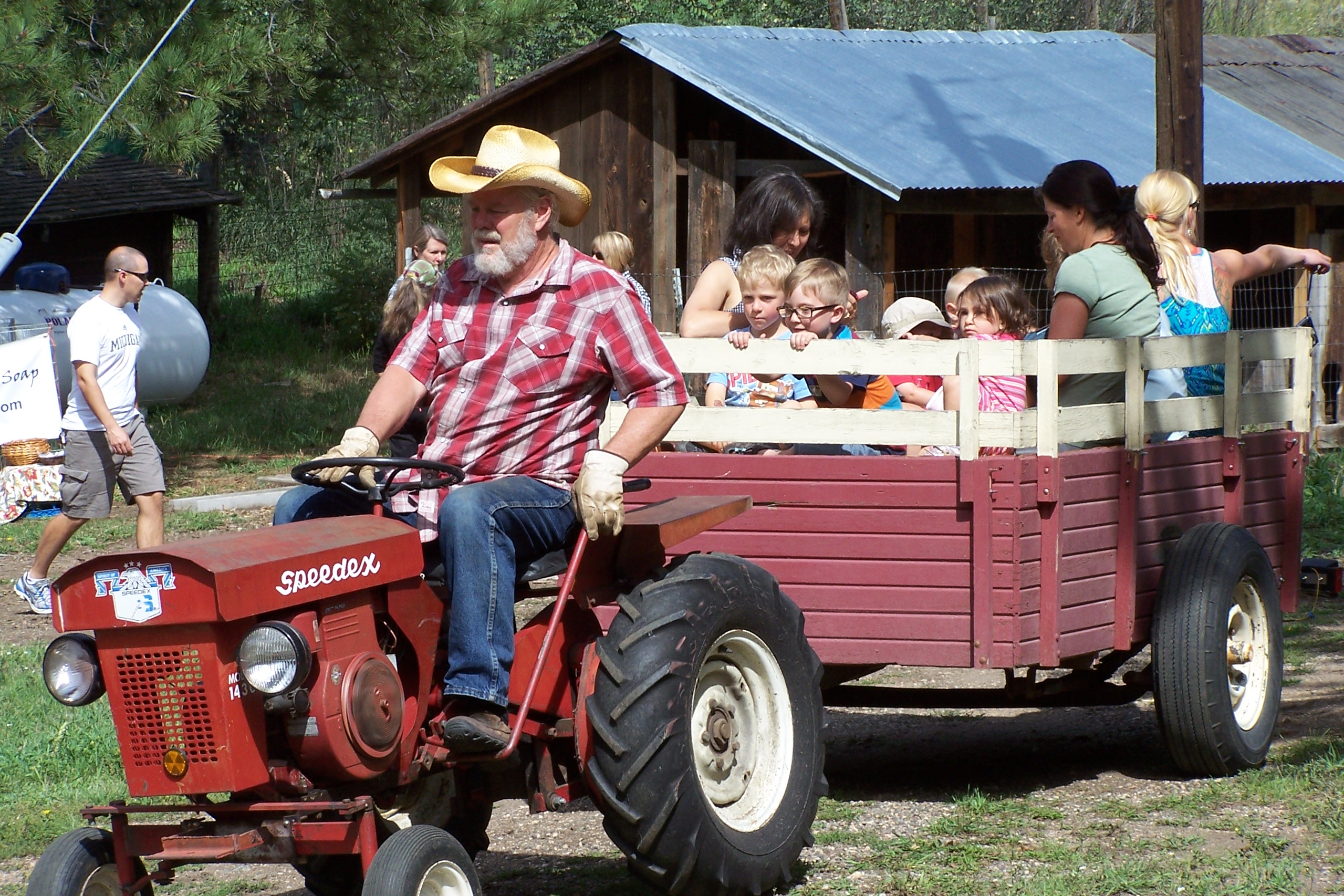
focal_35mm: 134
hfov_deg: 15.3
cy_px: 466
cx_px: 672
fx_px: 5002
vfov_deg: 10.2
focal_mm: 21.2
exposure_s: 1/500
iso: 80
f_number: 4.5
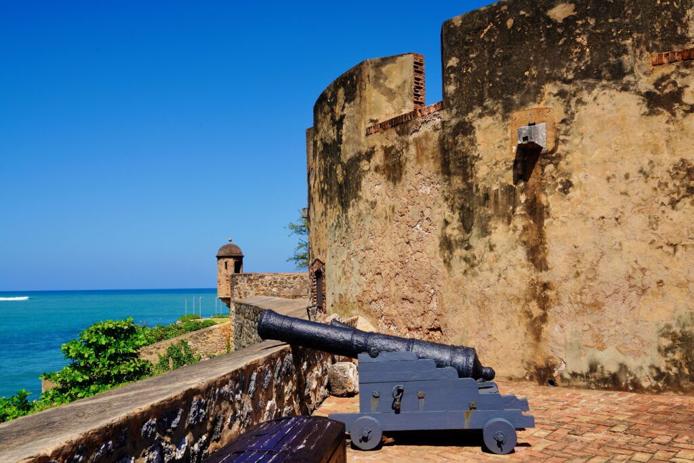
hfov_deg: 61.9
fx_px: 578
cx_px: 347
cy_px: 232
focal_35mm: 30
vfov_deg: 43.6
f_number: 10
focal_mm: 30
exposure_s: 1/200
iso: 100
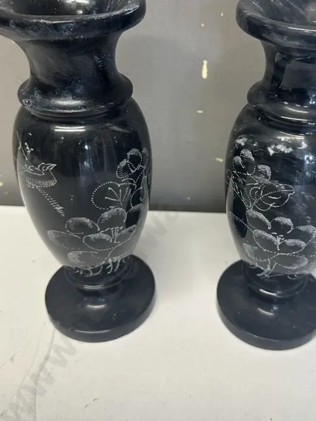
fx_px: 450
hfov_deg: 38.4
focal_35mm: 37
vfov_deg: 49.8
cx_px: 202
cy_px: 165
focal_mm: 6.86
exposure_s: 1/100
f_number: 1.78
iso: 125
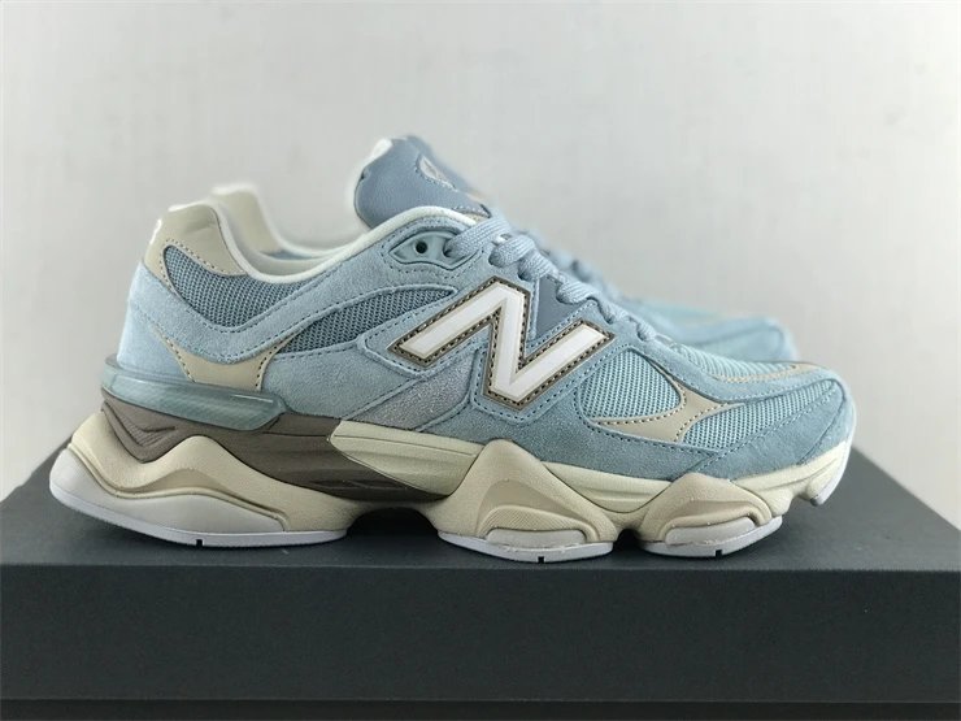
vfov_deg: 25.7
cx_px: 480
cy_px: 360
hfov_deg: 33.8
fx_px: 1582
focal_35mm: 57
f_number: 2.8
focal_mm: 6.6
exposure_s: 1/50
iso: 64
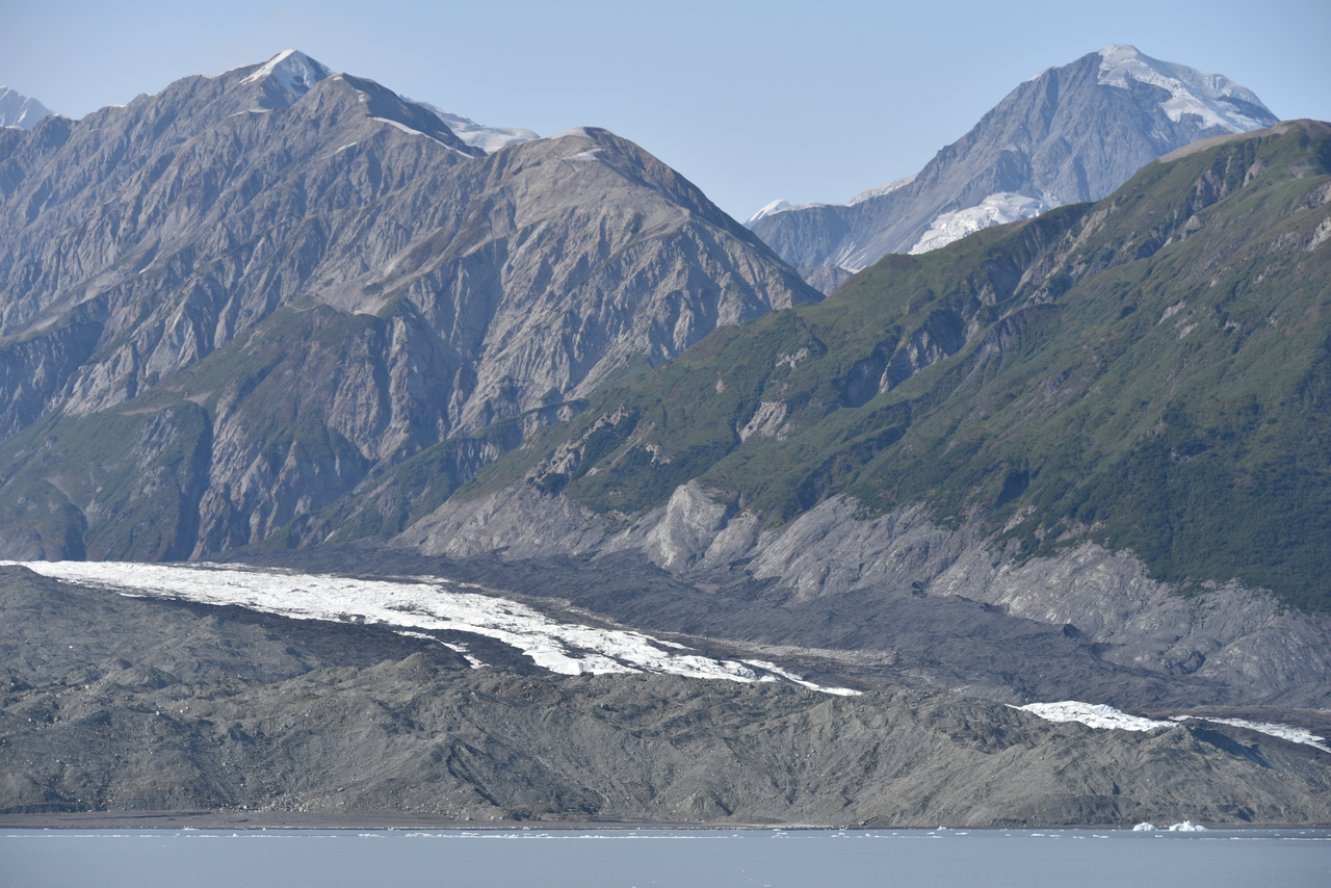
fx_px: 5547
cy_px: 444
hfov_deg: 13.7
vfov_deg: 9.2
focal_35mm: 150
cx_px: 666
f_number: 9
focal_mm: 150
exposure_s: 1/320
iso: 100
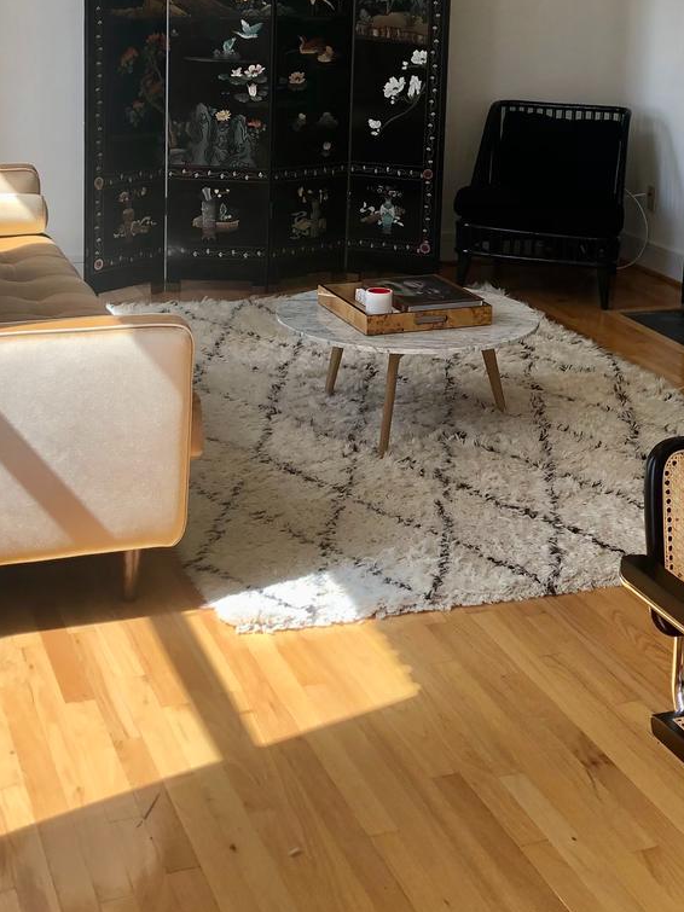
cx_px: 423
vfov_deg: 32.9
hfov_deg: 25.6
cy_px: 190
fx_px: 1502
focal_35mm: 57
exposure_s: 1/192
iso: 20
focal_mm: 3.99
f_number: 1.8
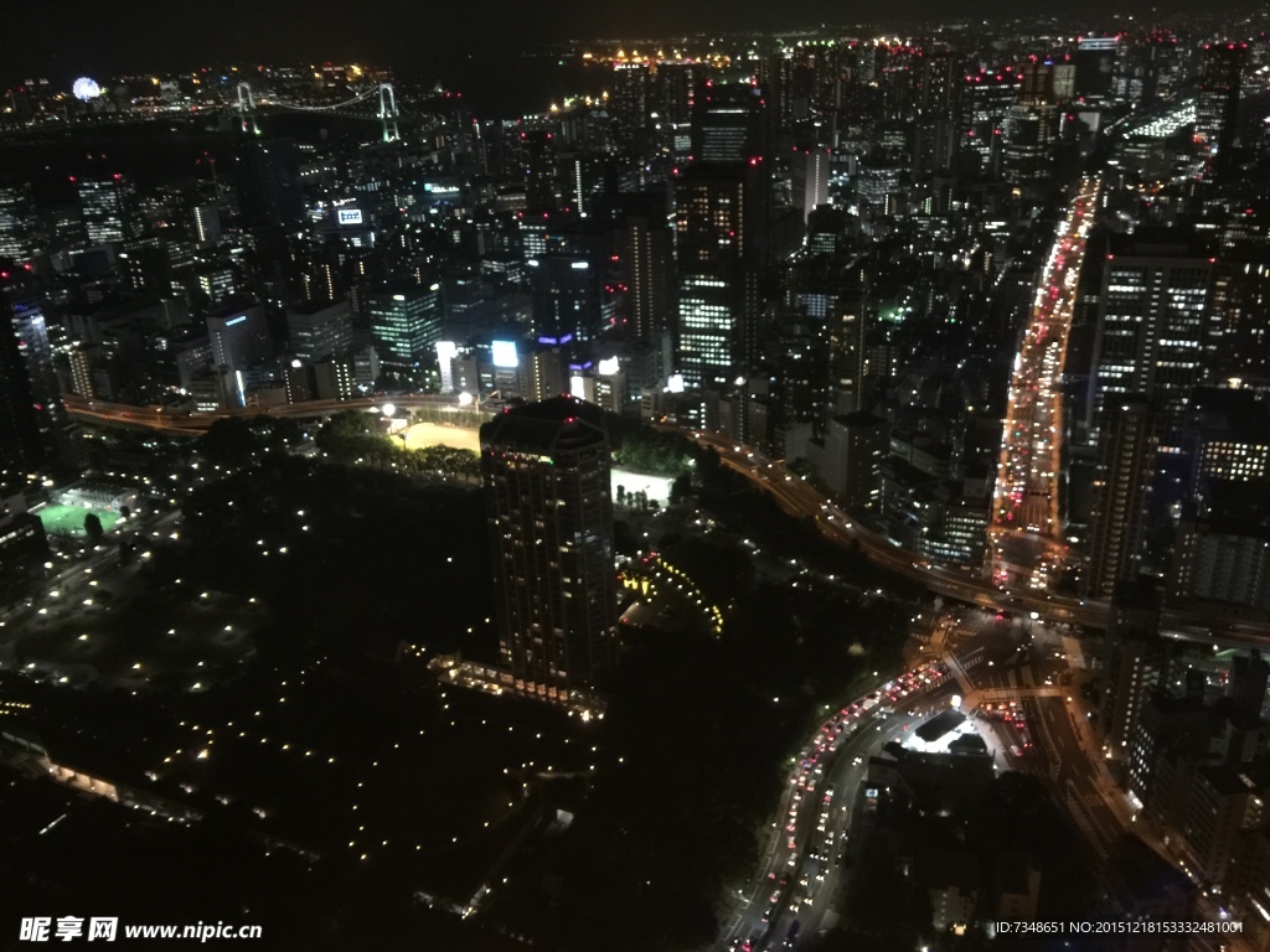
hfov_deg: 61.7
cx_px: 635
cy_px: 476
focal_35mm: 29
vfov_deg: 48.2
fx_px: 1064
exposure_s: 1/4
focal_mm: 4.15
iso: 100
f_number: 2.2
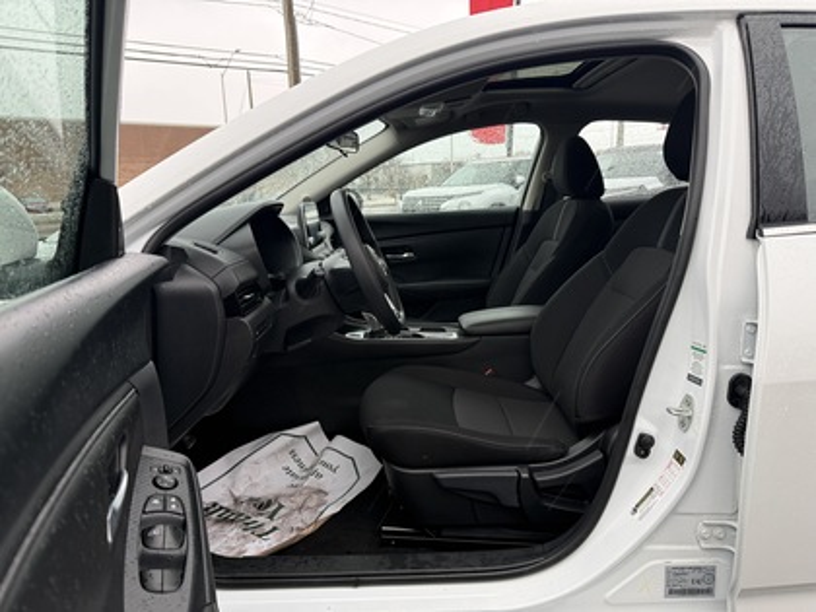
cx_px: 408
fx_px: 566
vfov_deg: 56.8
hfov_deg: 71.6
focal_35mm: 24
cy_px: 306
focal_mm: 6.76
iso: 160
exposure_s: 1/121
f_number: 1.78
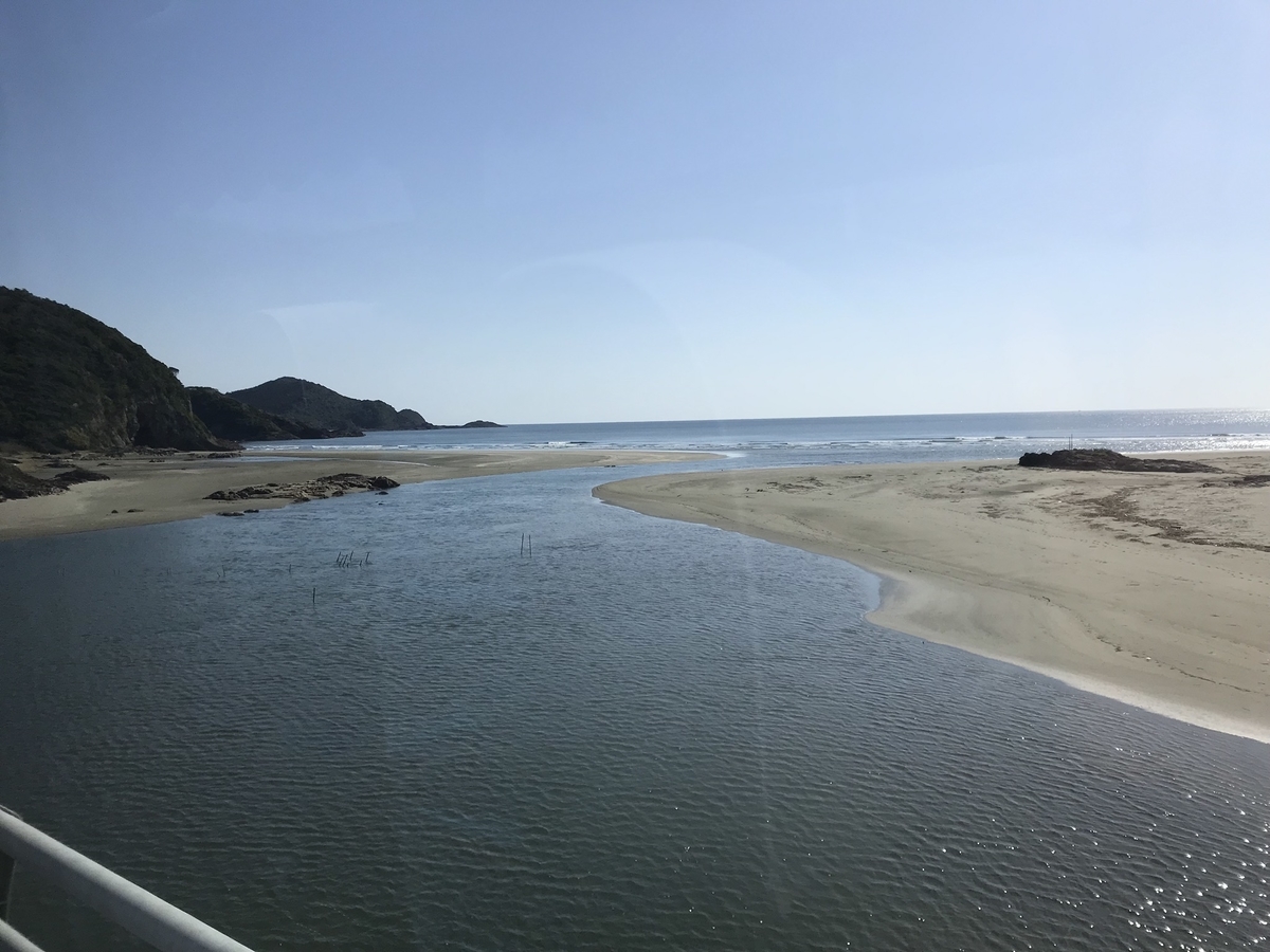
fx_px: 1027
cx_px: 635
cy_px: 476
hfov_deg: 63.4
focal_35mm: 28
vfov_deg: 49.7
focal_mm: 3.99
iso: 20
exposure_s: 1/1018
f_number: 1.8
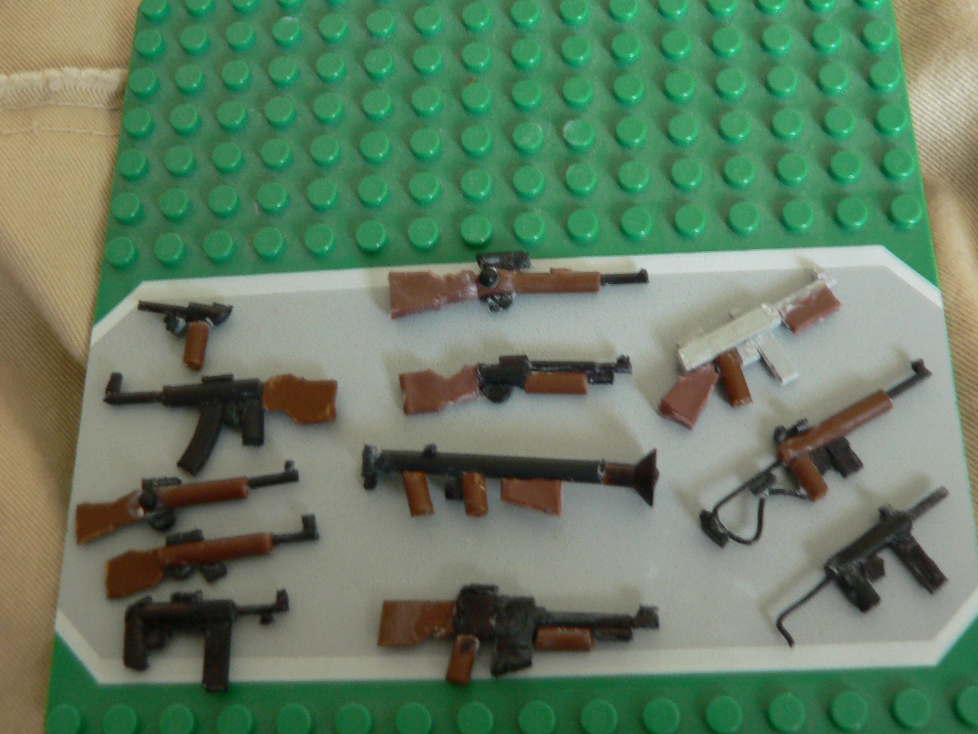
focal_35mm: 45
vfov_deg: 32.2
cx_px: 489
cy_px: 367
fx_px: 1271
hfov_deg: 42.1
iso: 200
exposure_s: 1/4
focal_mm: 7.6
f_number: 2.8
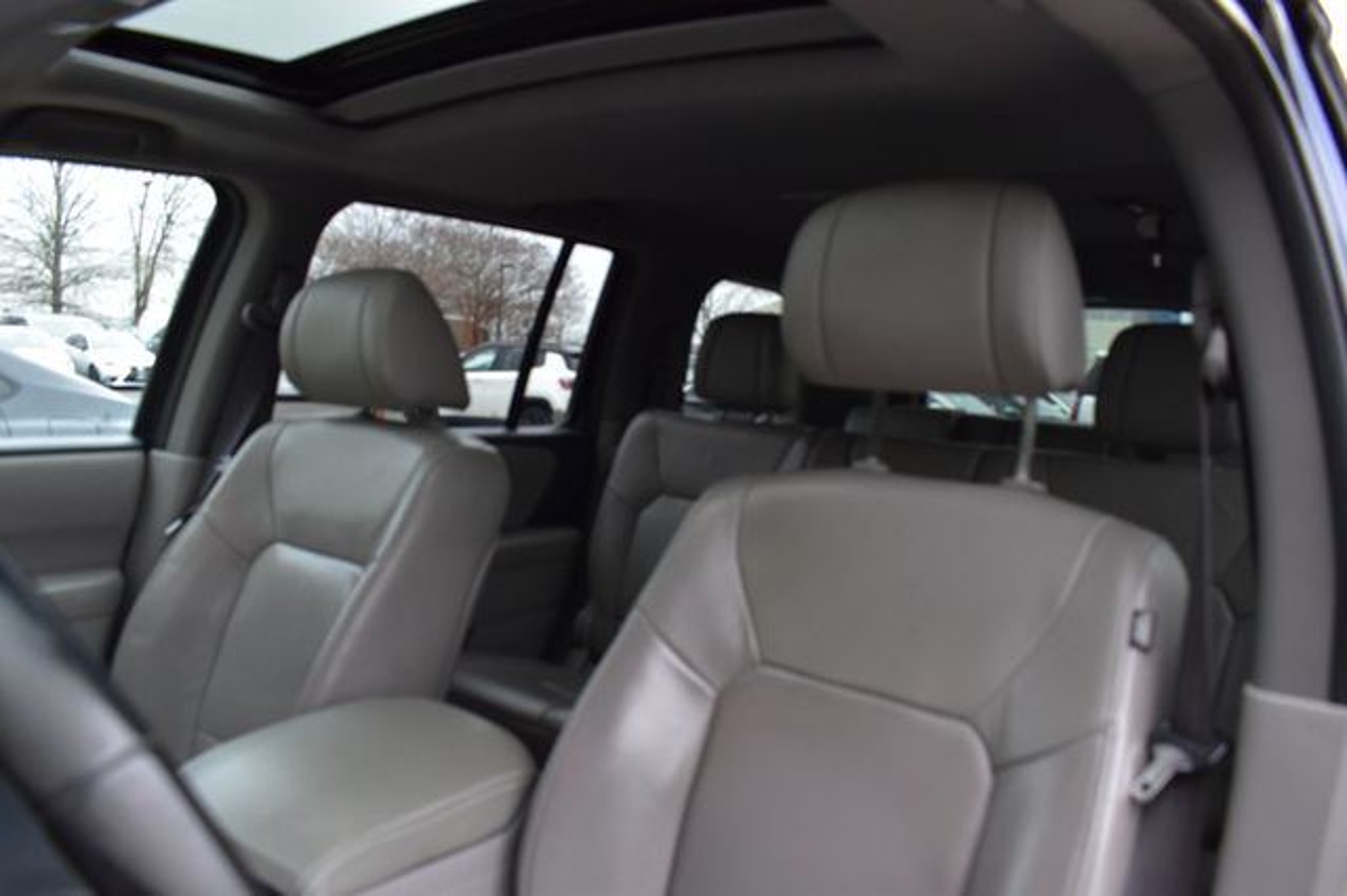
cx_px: 674
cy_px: 448
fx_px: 1010
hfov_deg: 67.4
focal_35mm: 27
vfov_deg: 47.9
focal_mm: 18
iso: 900
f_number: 6.3
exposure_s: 1/15
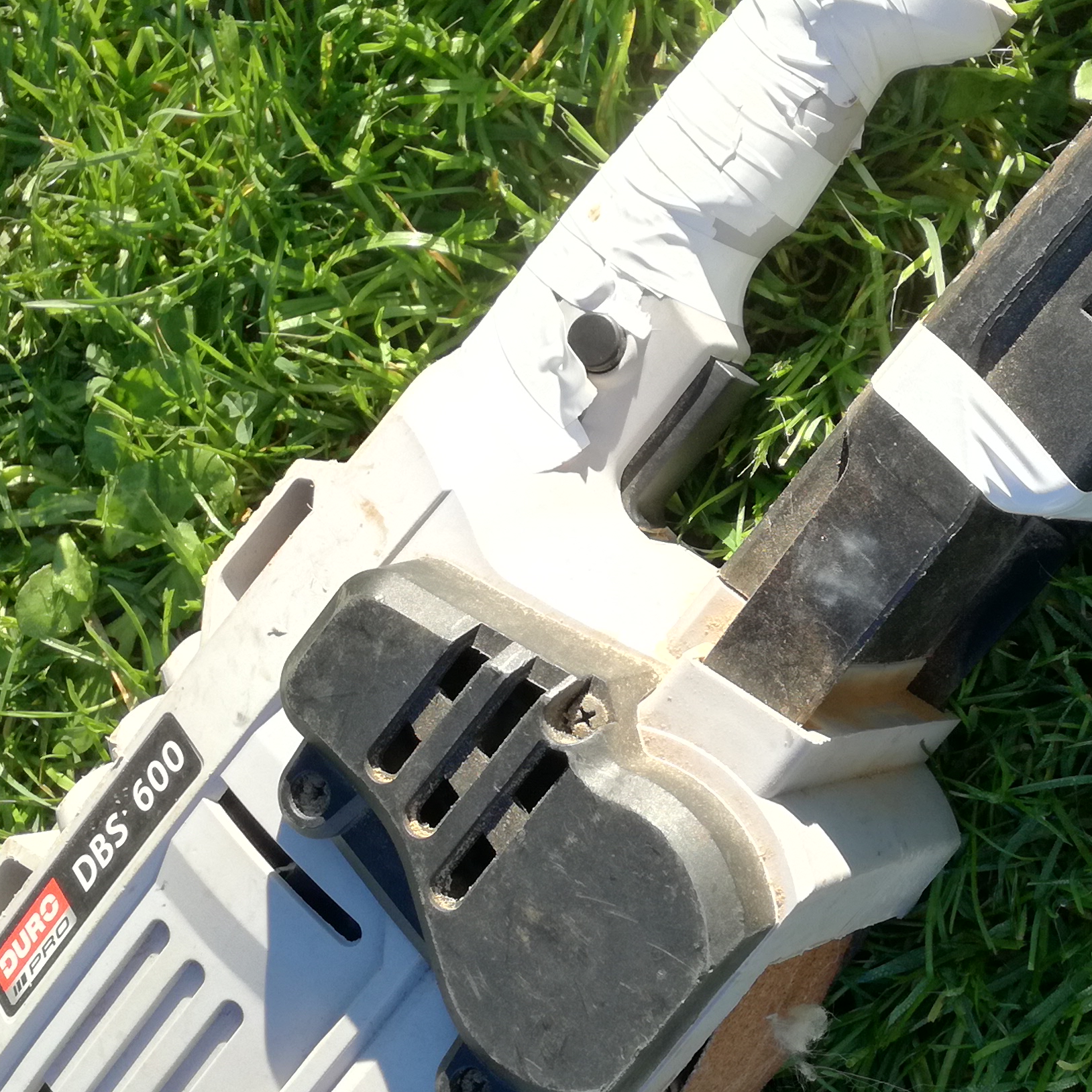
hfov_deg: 28.0
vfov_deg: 28.2
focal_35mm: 61
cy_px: 539
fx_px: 2177
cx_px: 714
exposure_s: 1/442
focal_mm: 3.79
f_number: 2
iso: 50
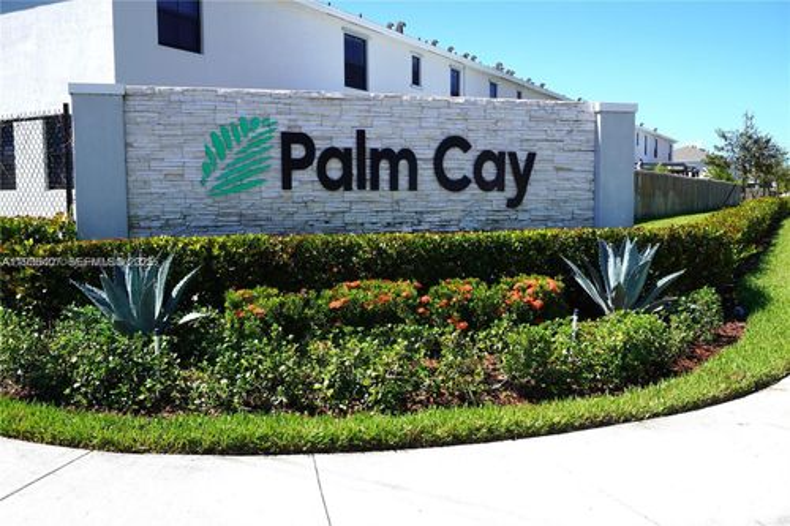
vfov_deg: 36.8
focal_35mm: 36
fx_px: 790
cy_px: 263
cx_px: 395
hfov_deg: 53.1
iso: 100
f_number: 10
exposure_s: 1/125
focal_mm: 24
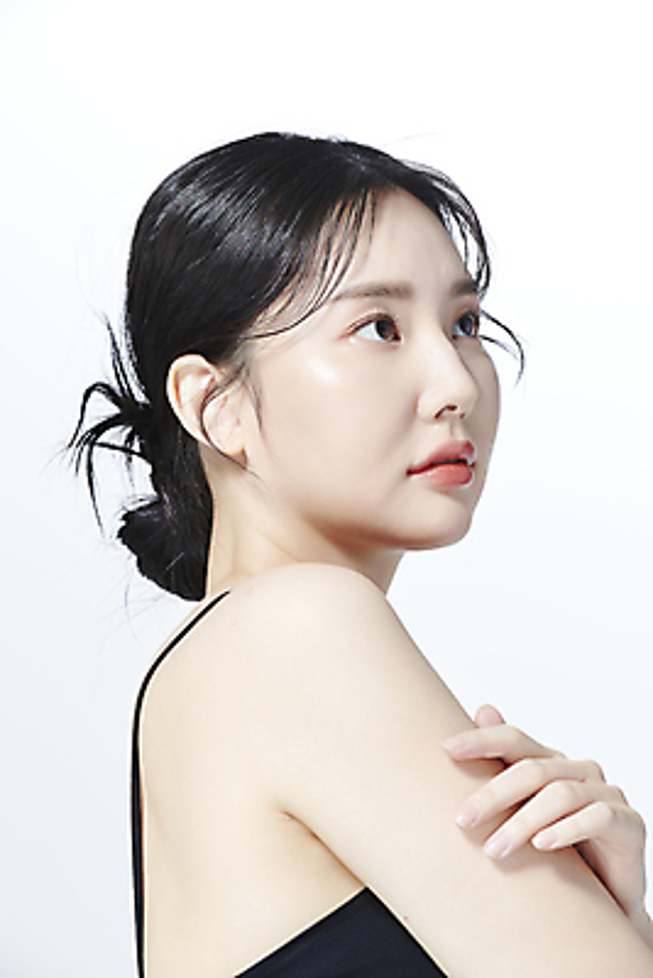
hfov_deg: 9.2
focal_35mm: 150
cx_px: 326
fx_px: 4077
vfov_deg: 13.7
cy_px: 489
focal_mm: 150
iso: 64
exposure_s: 1/125
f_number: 11
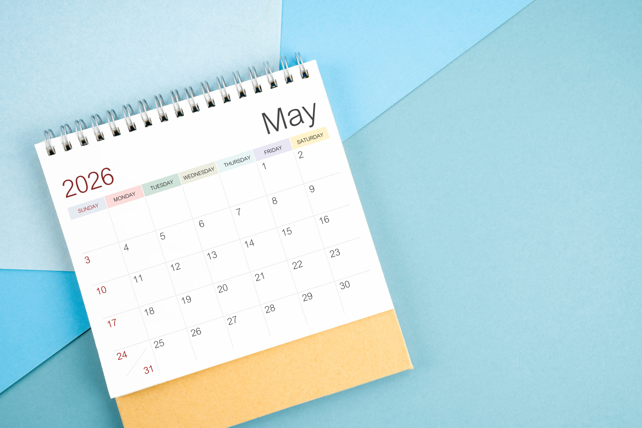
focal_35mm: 90
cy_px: 214
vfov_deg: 15.2
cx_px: 321
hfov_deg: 22.6
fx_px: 1605
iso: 500
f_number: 5.6
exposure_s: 1/100
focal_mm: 90
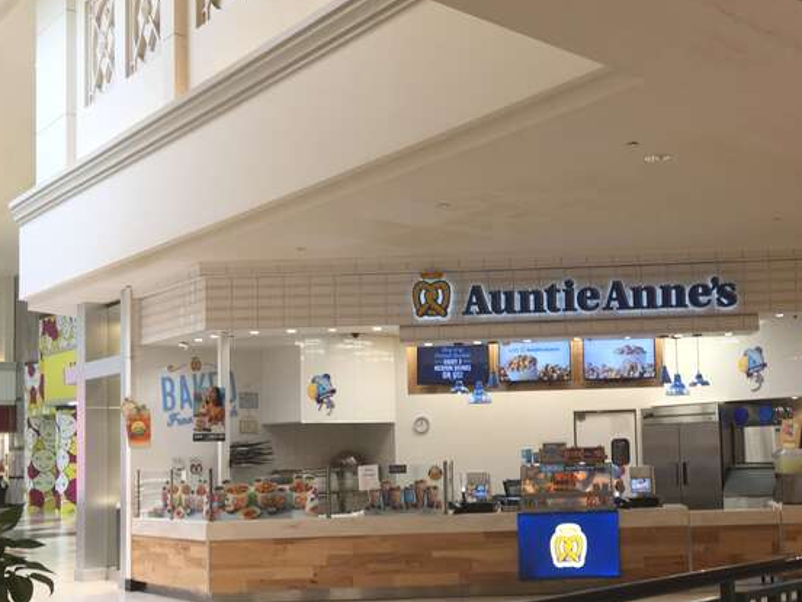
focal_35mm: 42
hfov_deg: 43.9
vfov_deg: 34.2
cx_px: 562
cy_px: 380
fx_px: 973
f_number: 2.2
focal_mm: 4.15
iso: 32
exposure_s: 1/30
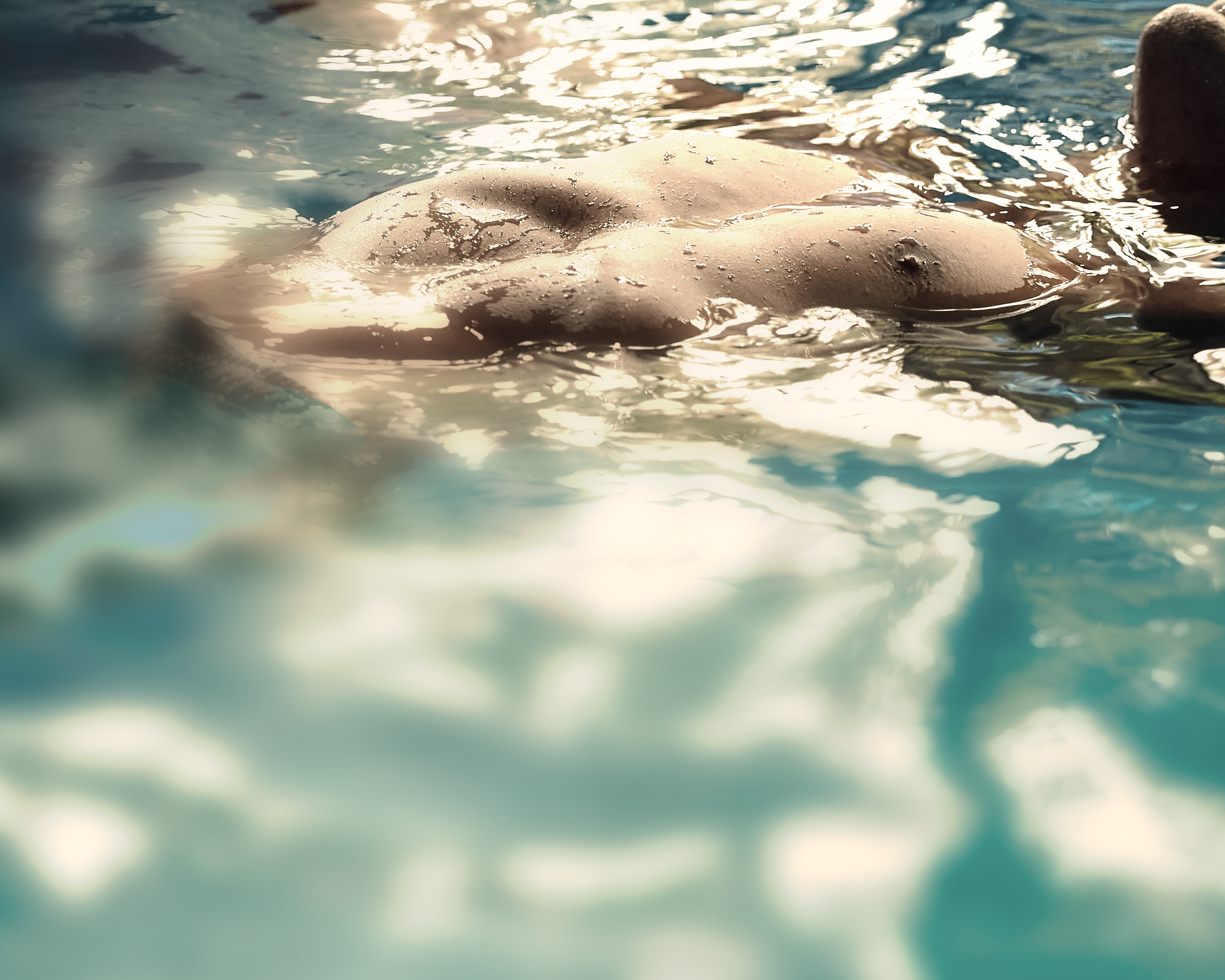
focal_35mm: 309
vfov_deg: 5.0
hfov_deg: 6.3
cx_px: 911
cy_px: 221
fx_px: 11203
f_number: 4
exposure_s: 1/125
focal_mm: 162
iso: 3200
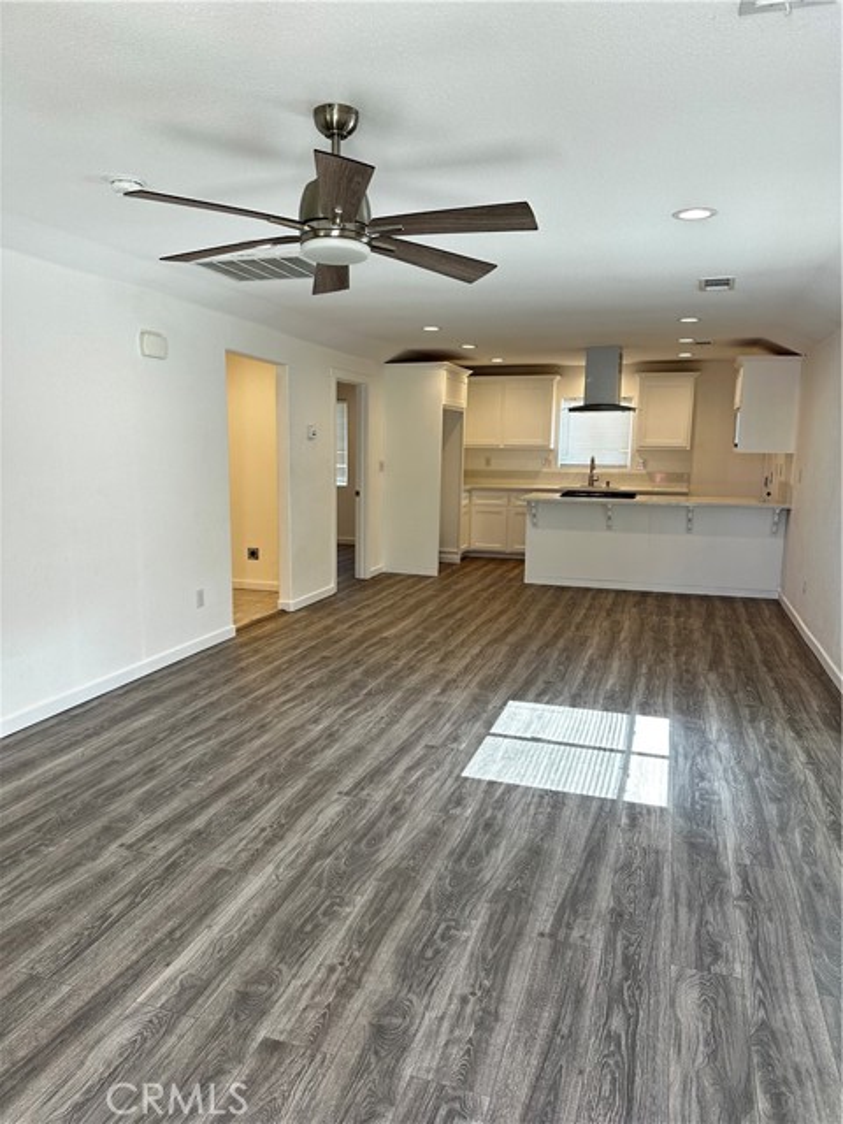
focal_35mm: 24
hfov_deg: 56.8
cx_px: 422
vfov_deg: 71.6
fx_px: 779
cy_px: 562
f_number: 1.78
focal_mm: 6.86
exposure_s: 1/120
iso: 80
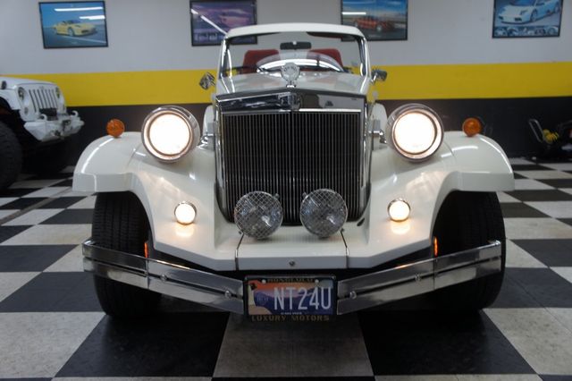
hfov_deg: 57.2
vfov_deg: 39.9
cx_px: 286
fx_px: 524
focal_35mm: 33
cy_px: 190
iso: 200
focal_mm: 22
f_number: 4
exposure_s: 1/40
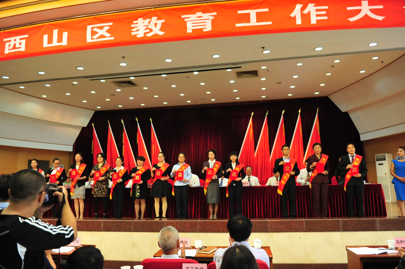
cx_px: 202
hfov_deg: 63.7
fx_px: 326
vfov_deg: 44.9
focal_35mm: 29
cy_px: 134
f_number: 3.3
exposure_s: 1/350
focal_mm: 29
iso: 3200
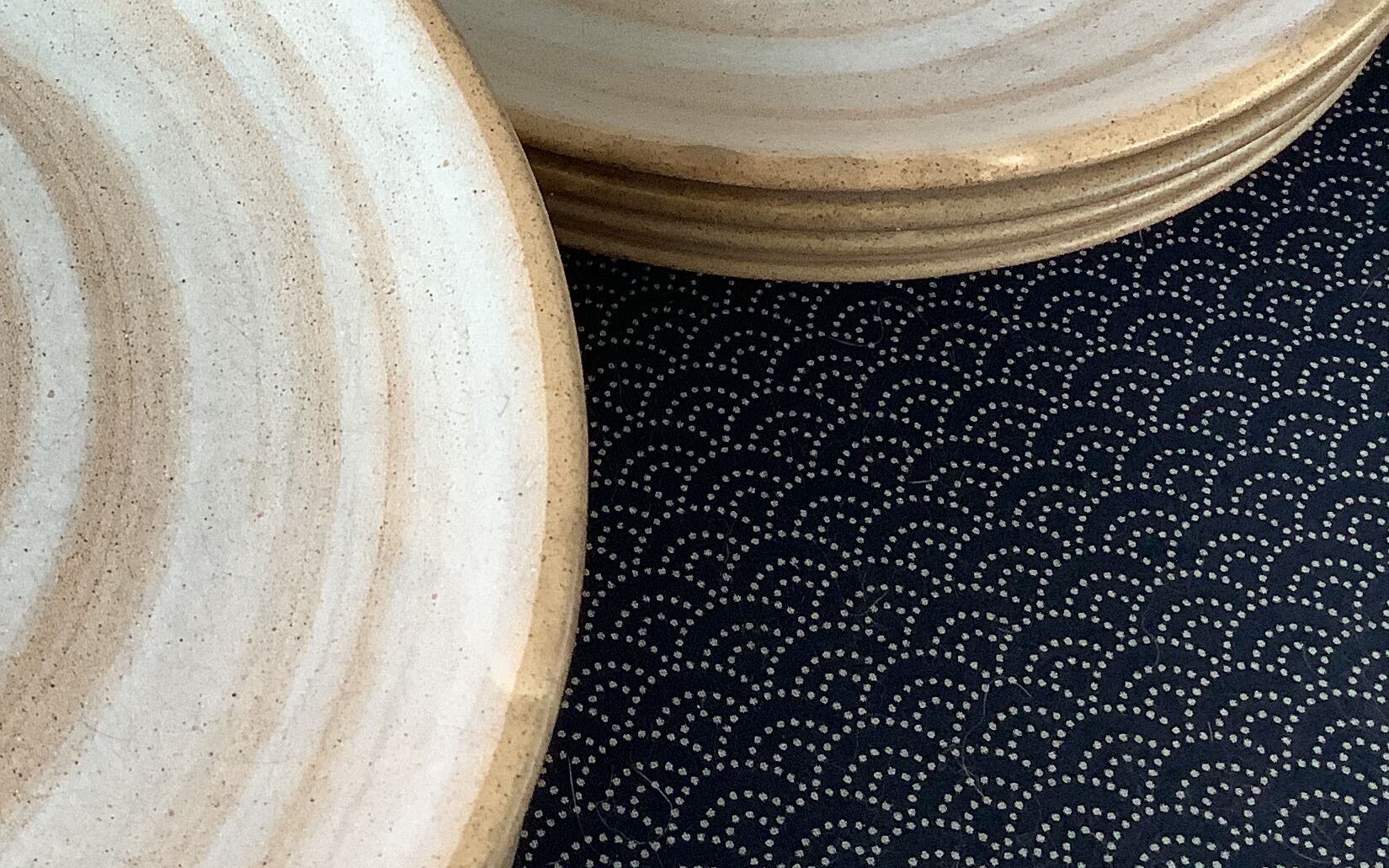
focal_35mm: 65
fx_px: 2460
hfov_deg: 29.9
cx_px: 88
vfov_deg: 19.2
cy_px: -91
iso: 100
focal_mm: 3.3
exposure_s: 1/120
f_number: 2.4
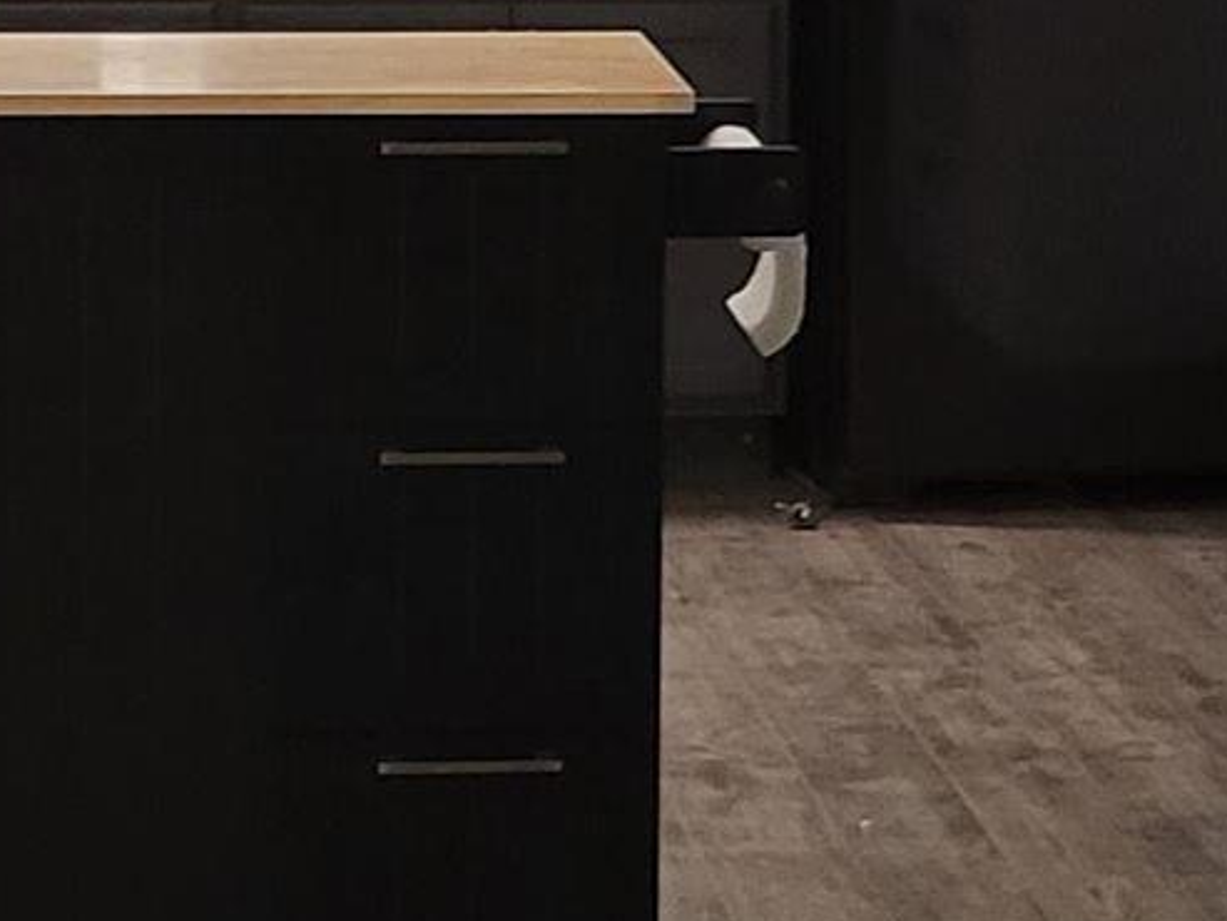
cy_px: -2
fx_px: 5744
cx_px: 923
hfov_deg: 12.2
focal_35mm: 162
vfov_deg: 9.1
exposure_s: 1/40
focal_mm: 5.4
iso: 320
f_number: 1.8
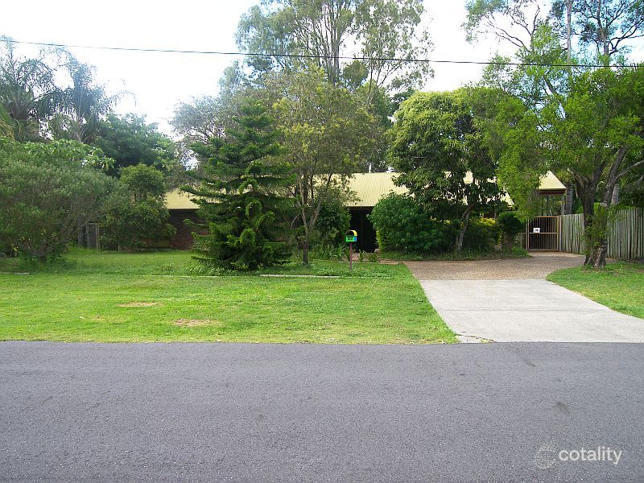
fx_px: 502
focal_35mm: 27
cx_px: 322
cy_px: 242
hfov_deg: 65.3
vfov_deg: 51.4
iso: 50
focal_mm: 5.7
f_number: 2.8
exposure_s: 1/250
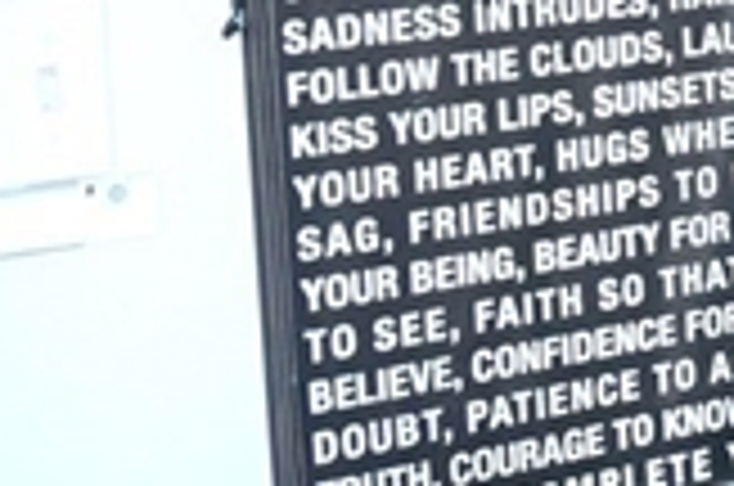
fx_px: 3073
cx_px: 1882
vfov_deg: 8.9
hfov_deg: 11.0
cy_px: -144
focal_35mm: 151
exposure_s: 1/60
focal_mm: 16
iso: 320
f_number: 4
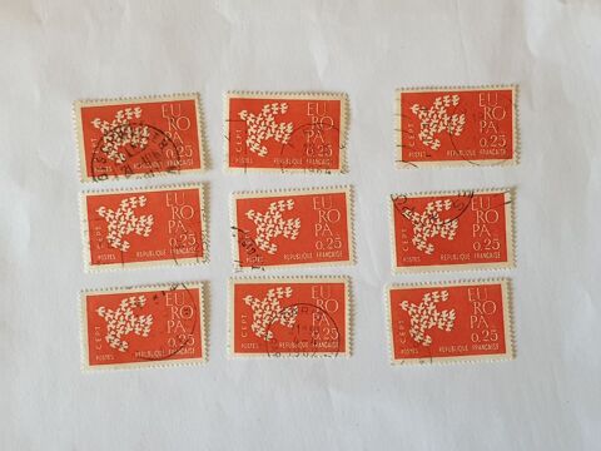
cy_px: 226
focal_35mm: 26
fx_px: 451
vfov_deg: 53.1
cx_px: 300
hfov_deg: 67.3
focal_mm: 4.3
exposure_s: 1/35
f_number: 2.4
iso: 250
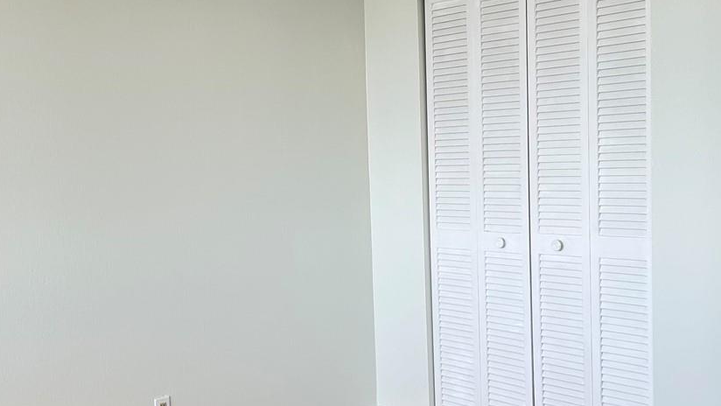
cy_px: 255
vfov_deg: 21.8
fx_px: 1052
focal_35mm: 55
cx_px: 316
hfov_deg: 37.8
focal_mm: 5.7
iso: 40
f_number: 1.5
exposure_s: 1/125
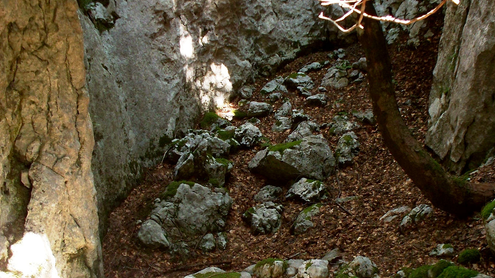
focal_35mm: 47
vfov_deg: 25.3
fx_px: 617
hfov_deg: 43.6
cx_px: 290
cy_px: 177
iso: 200
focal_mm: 7.54
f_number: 2.8
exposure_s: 1/60
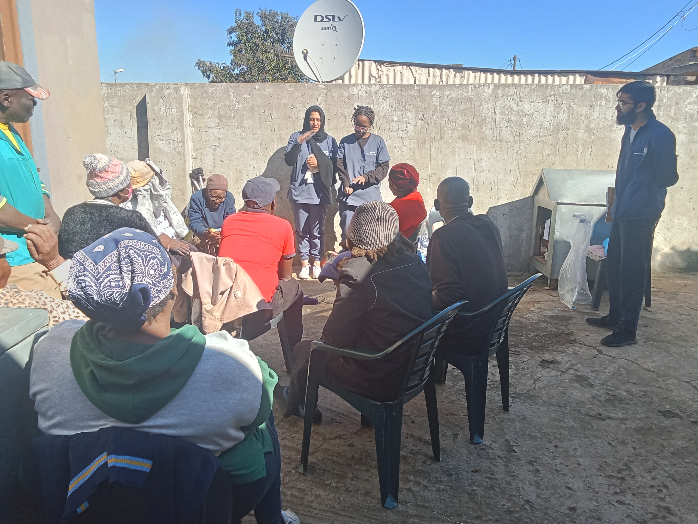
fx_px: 544
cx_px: 349
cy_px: 262
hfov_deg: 65.3
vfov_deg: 51.4
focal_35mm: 27
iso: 100
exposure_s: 1/538
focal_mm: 2.79
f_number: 2
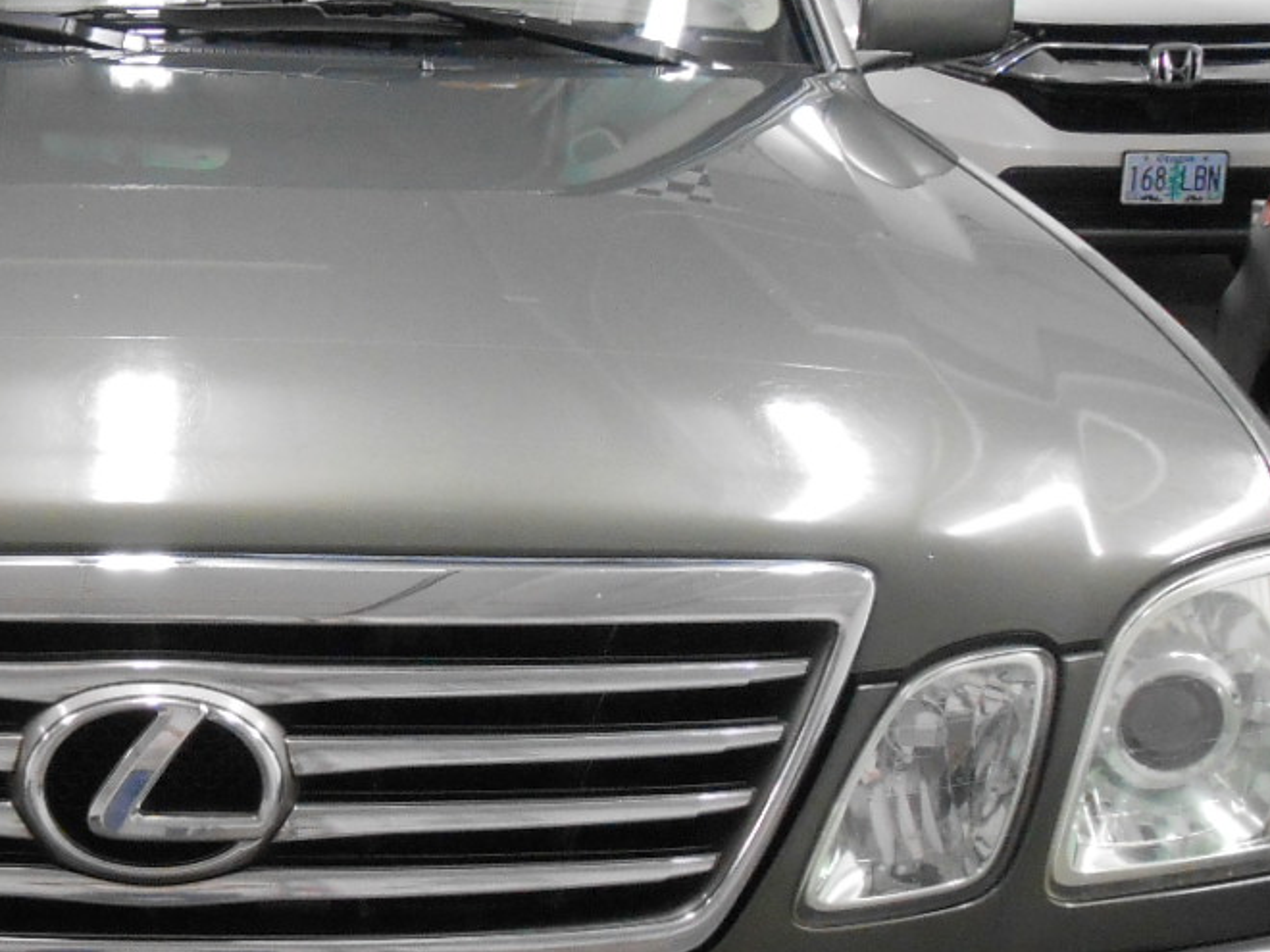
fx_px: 2311
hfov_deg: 29.3
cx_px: 92
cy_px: 556
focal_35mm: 63
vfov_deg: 23.3
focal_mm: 4.6
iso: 400
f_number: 3.5
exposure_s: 1/20
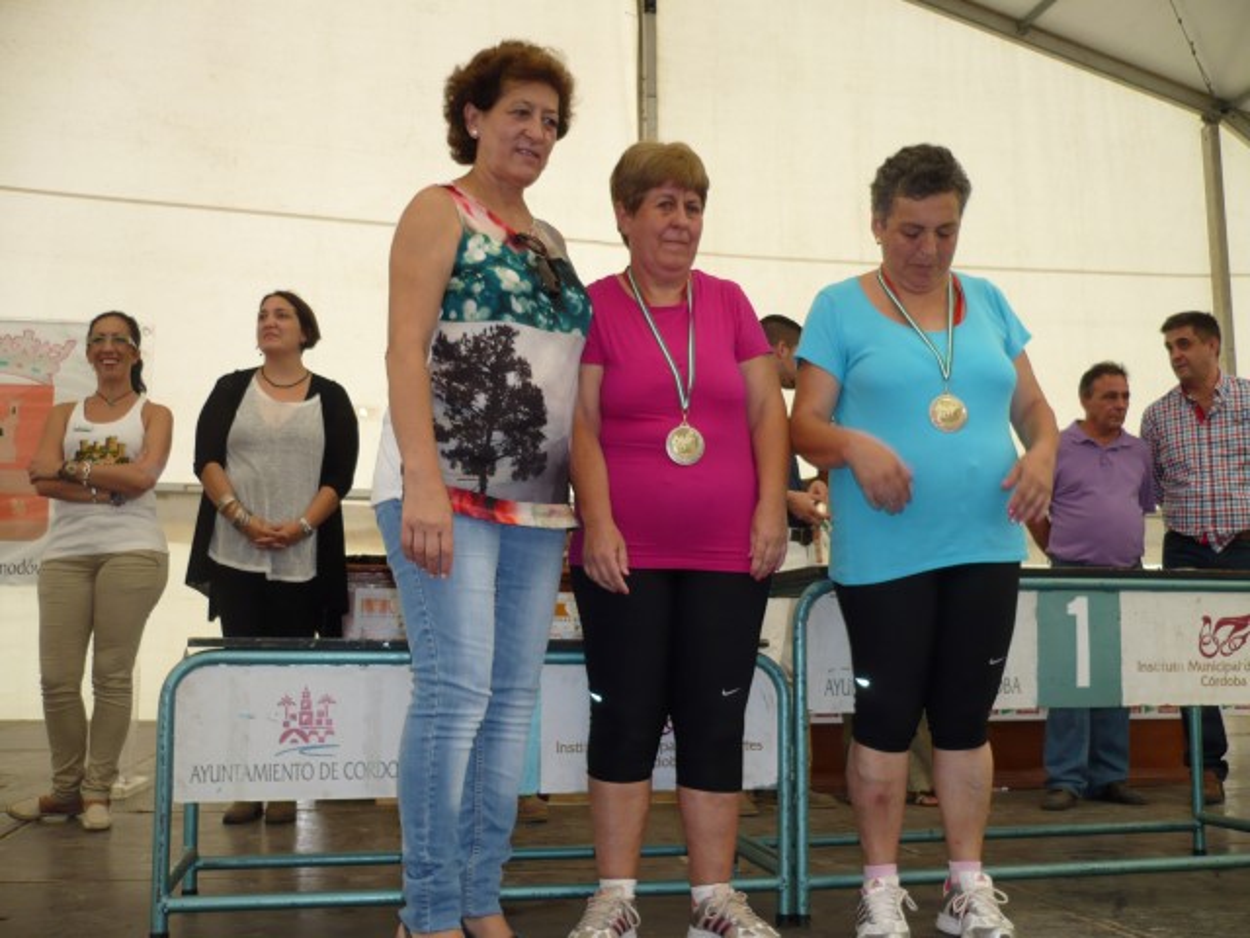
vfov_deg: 40.7
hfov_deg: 52.6
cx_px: 625
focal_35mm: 35
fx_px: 1264
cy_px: 469
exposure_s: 1/60
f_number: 2.8
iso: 100
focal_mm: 5.8
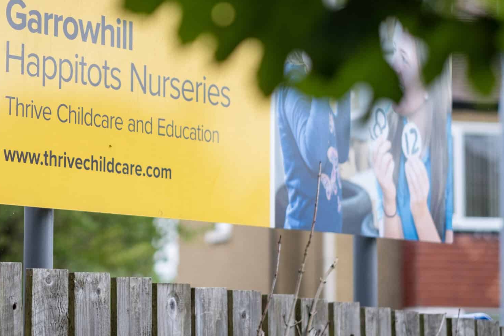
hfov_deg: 14.1
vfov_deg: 9.4
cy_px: 50
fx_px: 2030
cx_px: 110
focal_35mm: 145
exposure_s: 1/1250
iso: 250
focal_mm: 56
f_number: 1.8
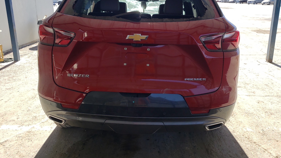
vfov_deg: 40.0
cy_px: 61
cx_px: 141
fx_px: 216
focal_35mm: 29
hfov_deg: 66.1
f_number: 1.5
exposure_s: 1/909
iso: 50
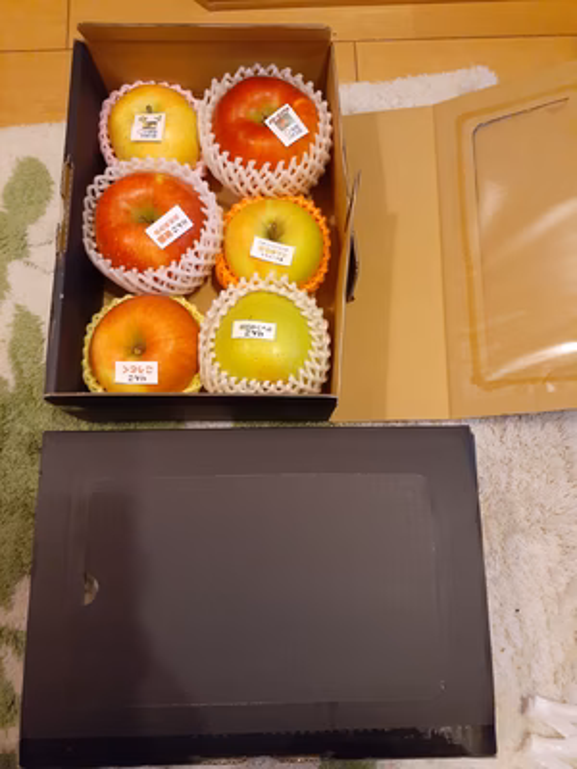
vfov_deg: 65.3
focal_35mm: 27
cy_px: 384
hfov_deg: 51.4
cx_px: 288
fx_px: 600
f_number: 1.9
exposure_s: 1/25
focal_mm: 3.6
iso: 500
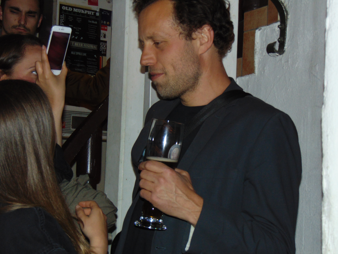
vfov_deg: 20.7
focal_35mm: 71
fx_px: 693
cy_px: 127
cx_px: 169
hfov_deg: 27.4
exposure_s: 1/60
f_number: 3.7
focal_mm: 12.8
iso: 500
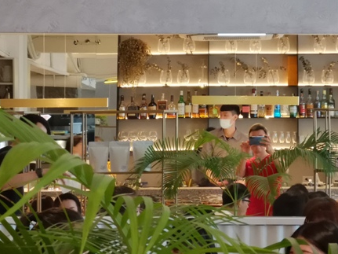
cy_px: 103
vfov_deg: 8.9
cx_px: 214
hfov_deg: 11.8
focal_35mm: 167
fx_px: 1630
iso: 250
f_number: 2.4
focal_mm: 7.48
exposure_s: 1/30
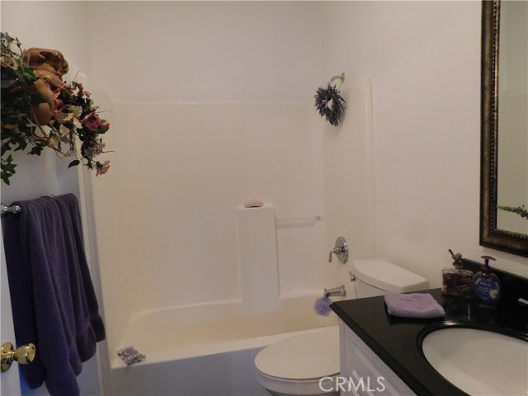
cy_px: 198
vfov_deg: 58.9
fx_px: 351
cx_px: 264
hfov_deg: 73.9
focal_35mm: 23
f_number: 3
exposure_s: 1/15
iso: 400
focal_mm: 4
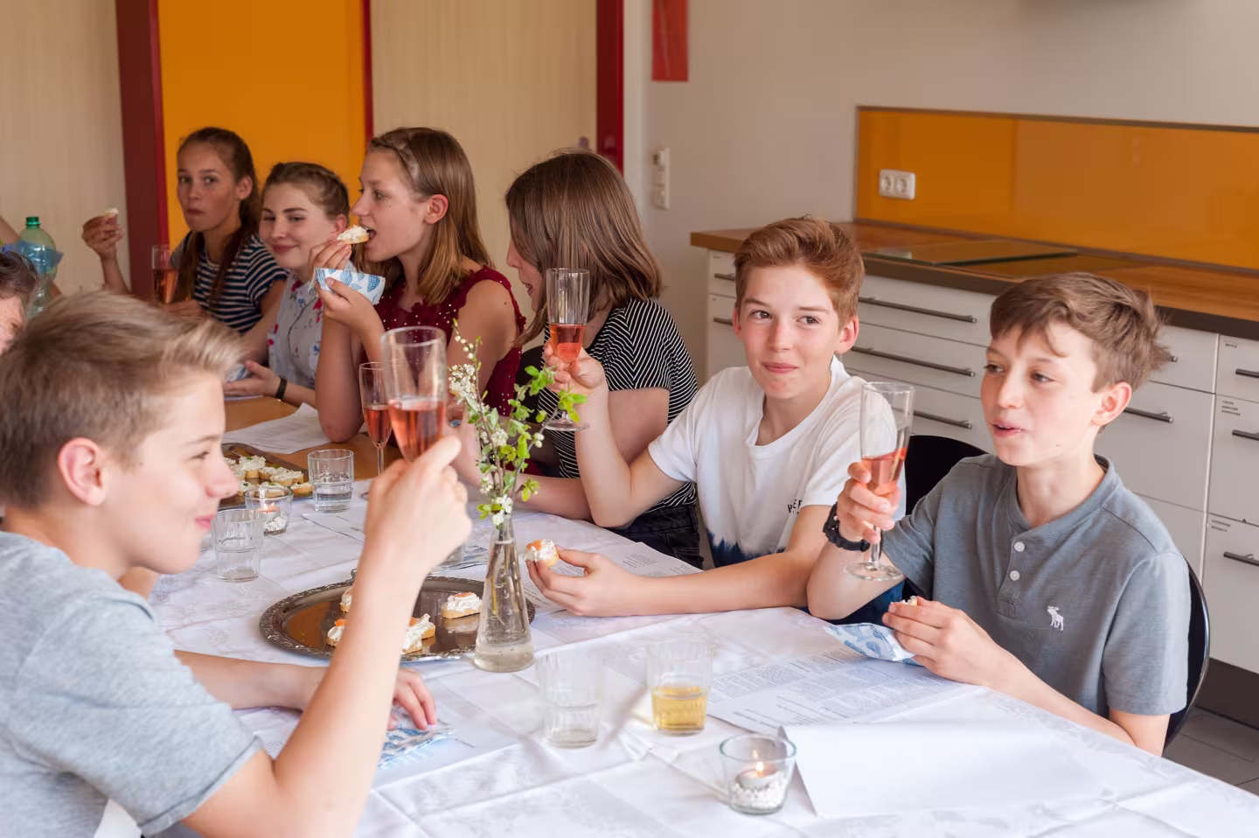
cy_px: 419
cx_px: 630
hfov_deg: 39.6
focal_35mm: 50
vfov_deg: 27.0
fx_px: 1747
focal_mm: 50
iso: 800
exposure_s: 1/125
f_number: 5.6
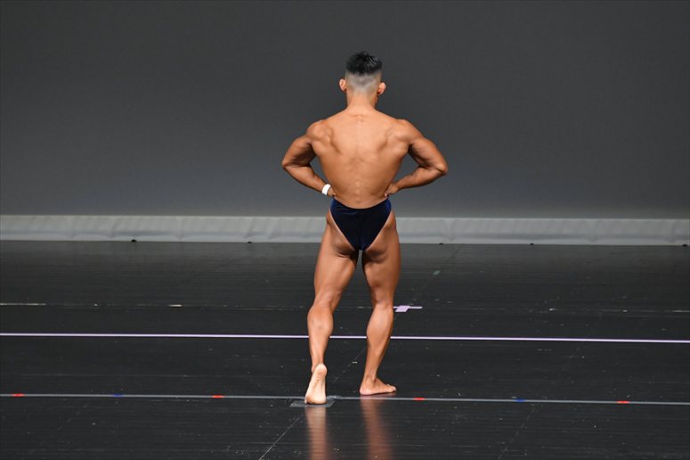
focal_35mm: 345
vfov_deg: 4.0
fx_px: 6609
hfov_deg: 6.0
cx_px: 345
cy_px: 230
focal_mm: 230
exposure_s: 1/400
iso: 4000
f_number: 5.6
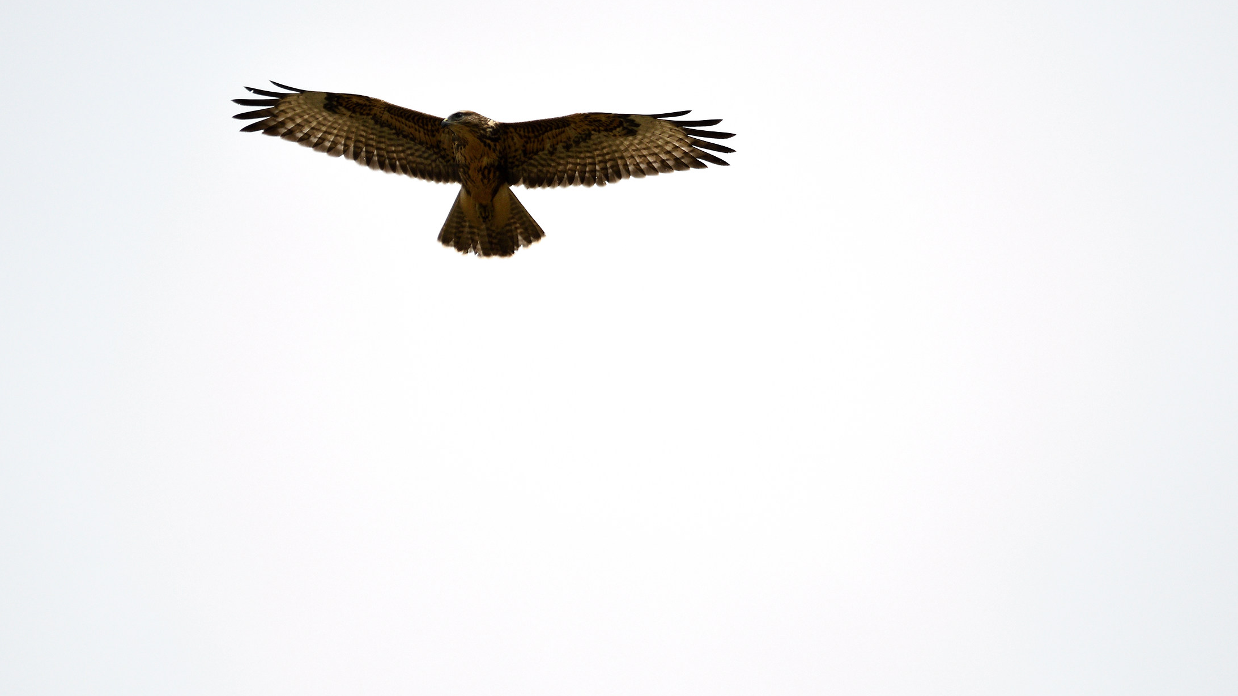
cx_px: 585
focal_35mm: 863
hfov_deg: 2.5
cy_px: 300
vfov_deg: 1.4
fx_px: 28329
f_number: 7.1
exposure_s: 1/2500
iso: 2000
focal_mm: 500
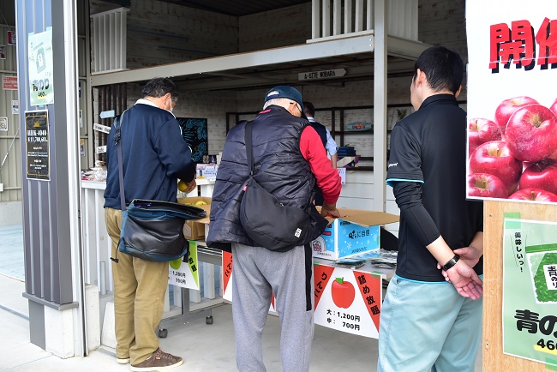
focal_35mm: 39
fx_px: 604
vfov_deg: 34.2
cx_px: 278
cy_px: 186
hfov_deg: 49.5
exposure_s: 1/200
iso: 400
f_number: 7.1
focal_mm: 26
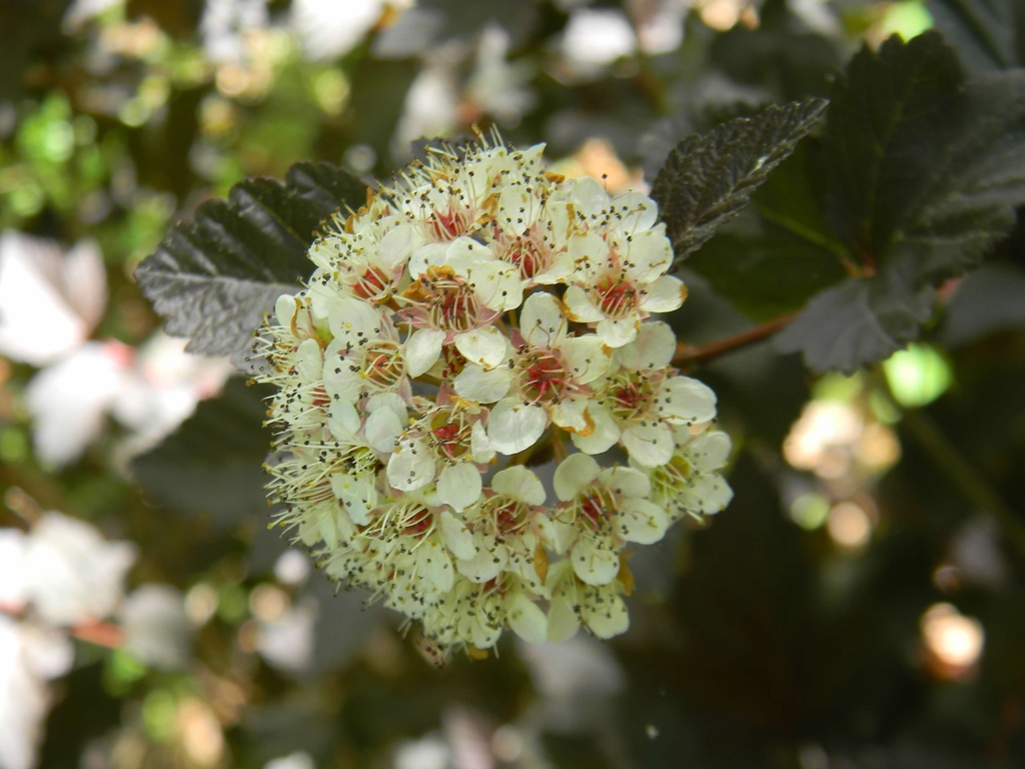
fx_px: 1481
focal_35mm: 50
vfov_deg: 29.1
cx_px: 512
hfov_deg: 38.2
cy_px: 384
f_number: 4.3
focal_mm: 12.2
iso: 80
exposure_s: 1/42
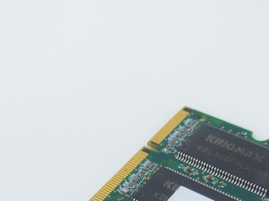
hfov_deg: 29.8
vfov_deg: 20.8
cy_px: 250
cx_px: 150
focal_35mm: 65
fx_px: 505
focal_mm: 4.5
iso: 125
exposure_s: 1/60
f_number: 3.1
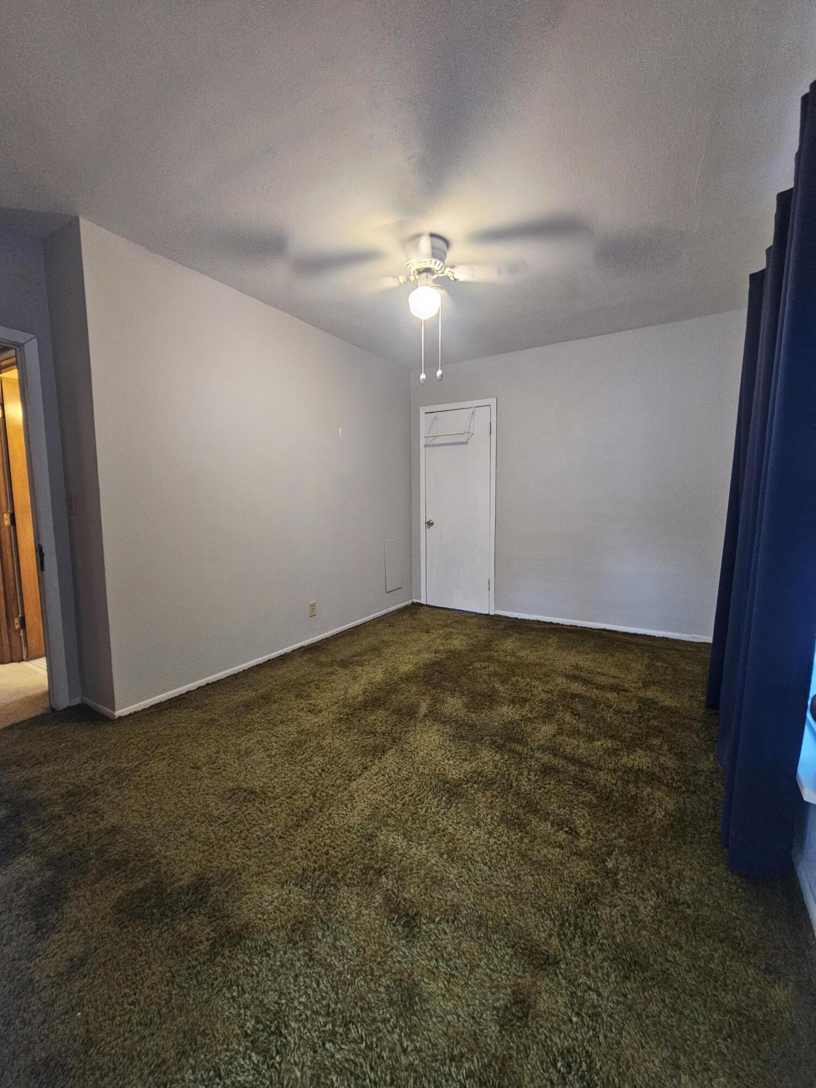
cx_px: 408
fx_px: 409
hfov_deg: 89.9
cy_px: 544
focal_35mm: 13
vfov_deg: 106.2
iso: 500
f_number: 2.2
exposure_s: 1/30
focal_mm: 2.2
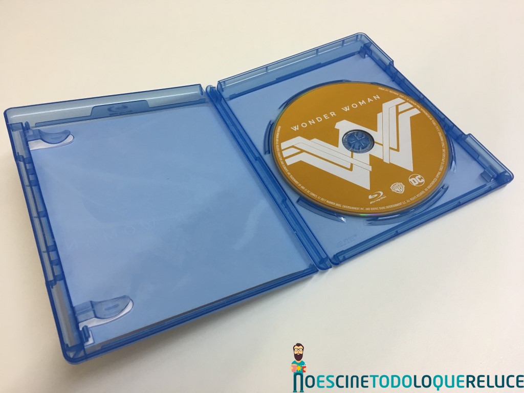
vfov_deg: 48.2
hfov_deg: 61.7
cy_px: 196
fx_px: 439
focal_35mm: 29
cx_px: 262
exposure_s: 1/17
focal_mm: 4.15
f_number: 2.2
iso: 32
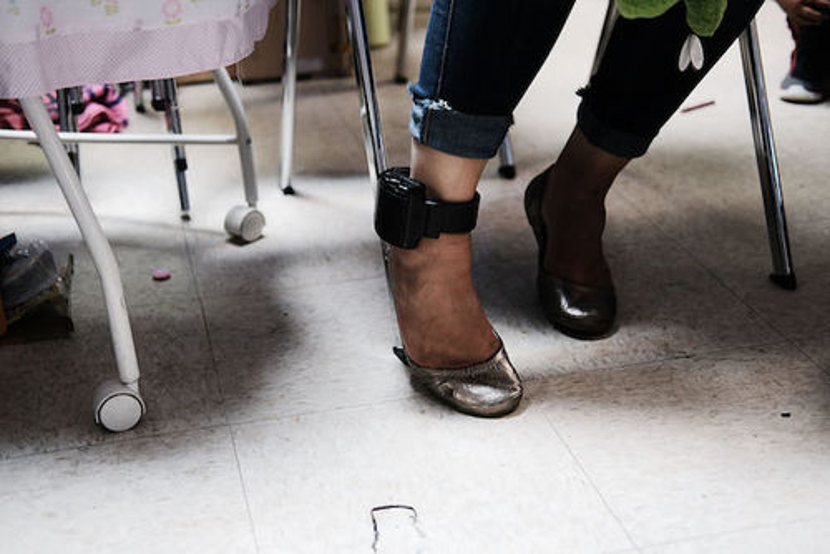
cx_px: 415
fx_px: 1223
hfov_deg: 37.5
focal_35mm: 53
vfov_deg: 25.6
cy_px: 277
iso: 640
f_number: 2
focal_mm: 35
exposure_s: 1/60
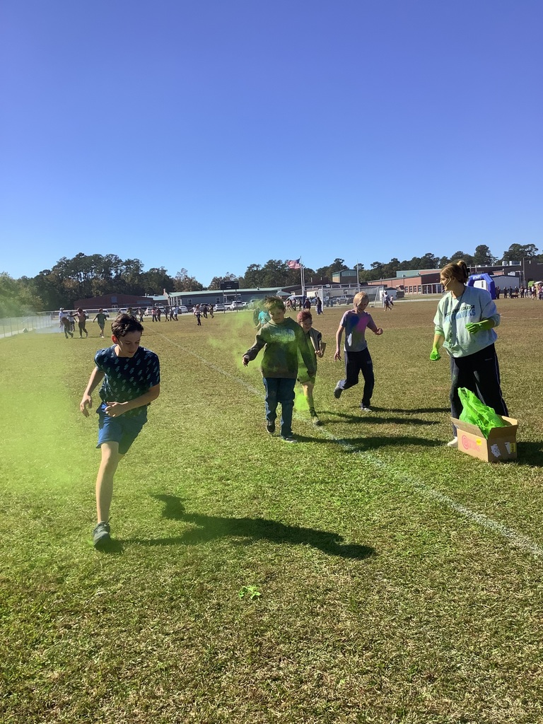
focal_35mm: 31
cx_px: 272
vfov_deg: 58.4
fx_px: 648
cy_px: 362
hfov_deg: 45.4
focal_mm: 3.3
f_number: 2.4
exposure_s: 1/1294
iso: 25
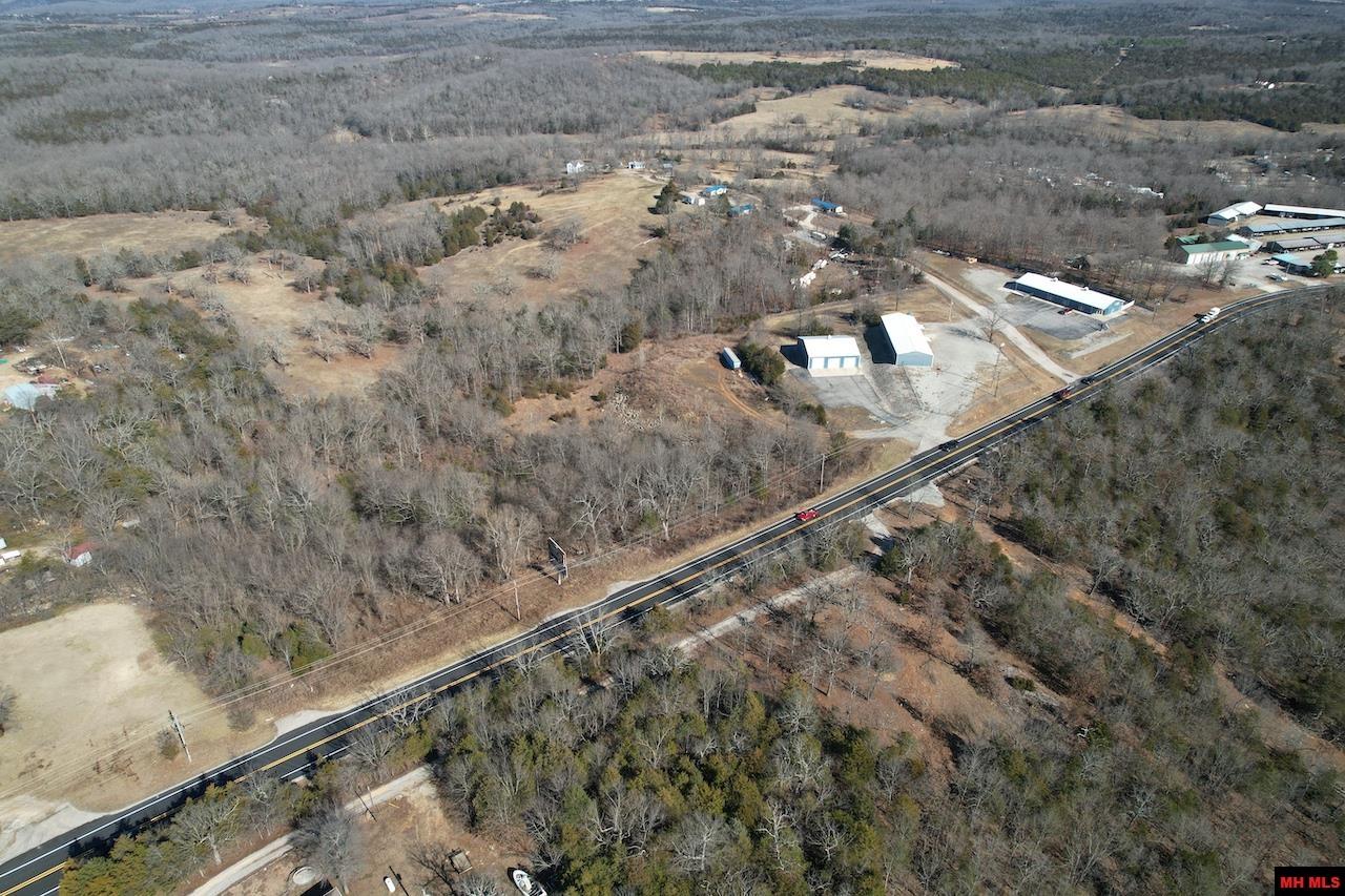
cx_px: 672
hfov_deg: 78.6
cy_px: 448
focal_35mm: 22
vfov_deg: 57.2
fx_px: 822
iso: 100
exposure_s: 1/180
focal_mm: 8.38
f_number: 2.8
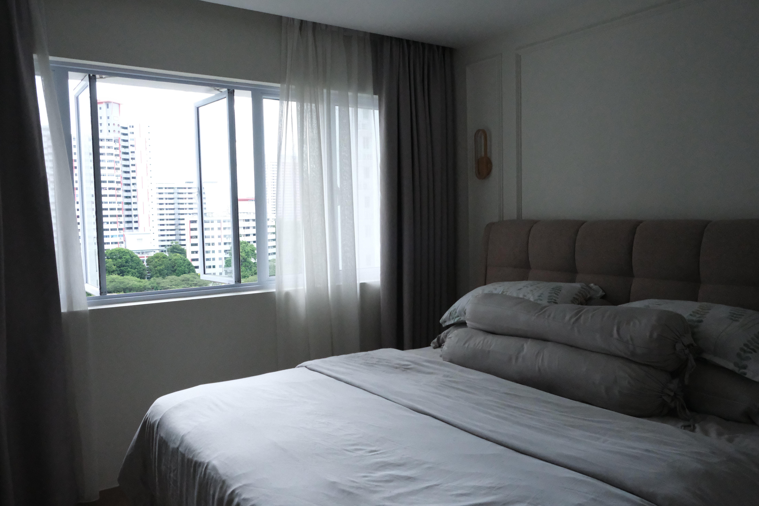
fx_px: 569
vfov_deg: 47.9
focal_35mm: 27
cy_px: 253
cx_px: 380
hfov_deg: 67.4
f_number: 6.4
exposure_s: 1/2900
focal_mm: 18
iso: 12800
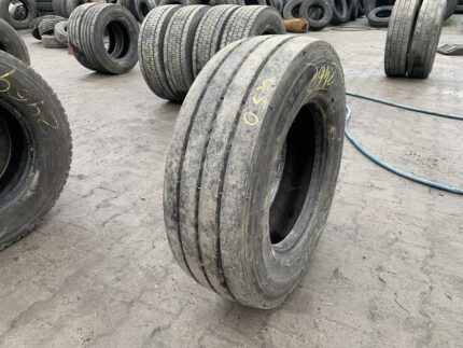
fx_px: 348
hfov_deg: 67.3
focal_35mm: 26
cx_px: 232
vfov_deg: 53.1
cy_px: 174
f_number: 1.8
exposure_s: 1/121
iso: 100
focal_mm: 4.25
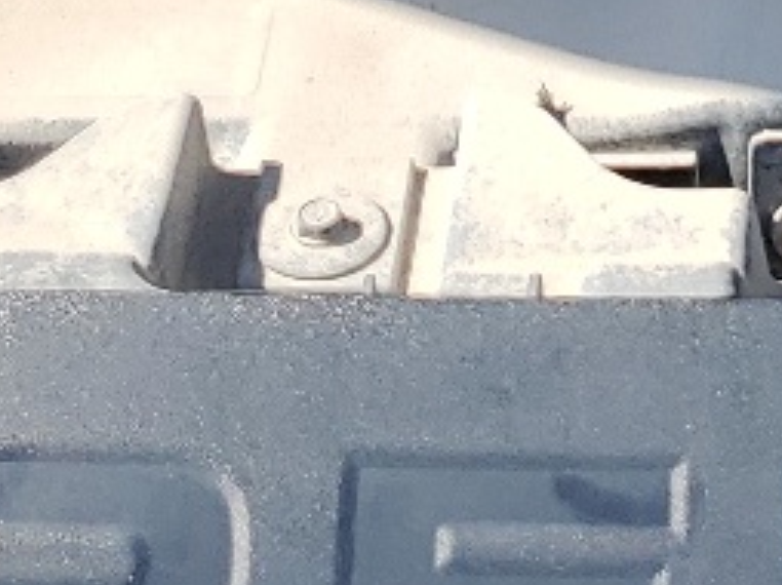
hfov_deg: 11.8
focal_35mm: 164
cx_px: 970
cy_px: -748
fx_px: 3701
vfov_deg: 8.4
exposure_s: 1/2500
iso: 50
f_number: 1.5
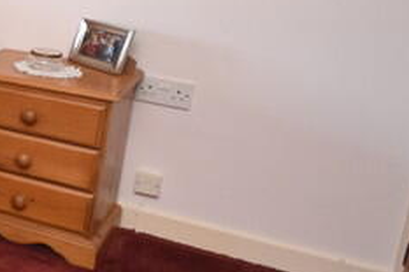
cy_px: 29
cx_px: -427
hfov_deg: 18.5
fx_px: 749
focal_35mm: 66
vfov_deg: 20.2
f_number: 4
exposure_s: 1/80
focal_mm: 10
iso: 1600
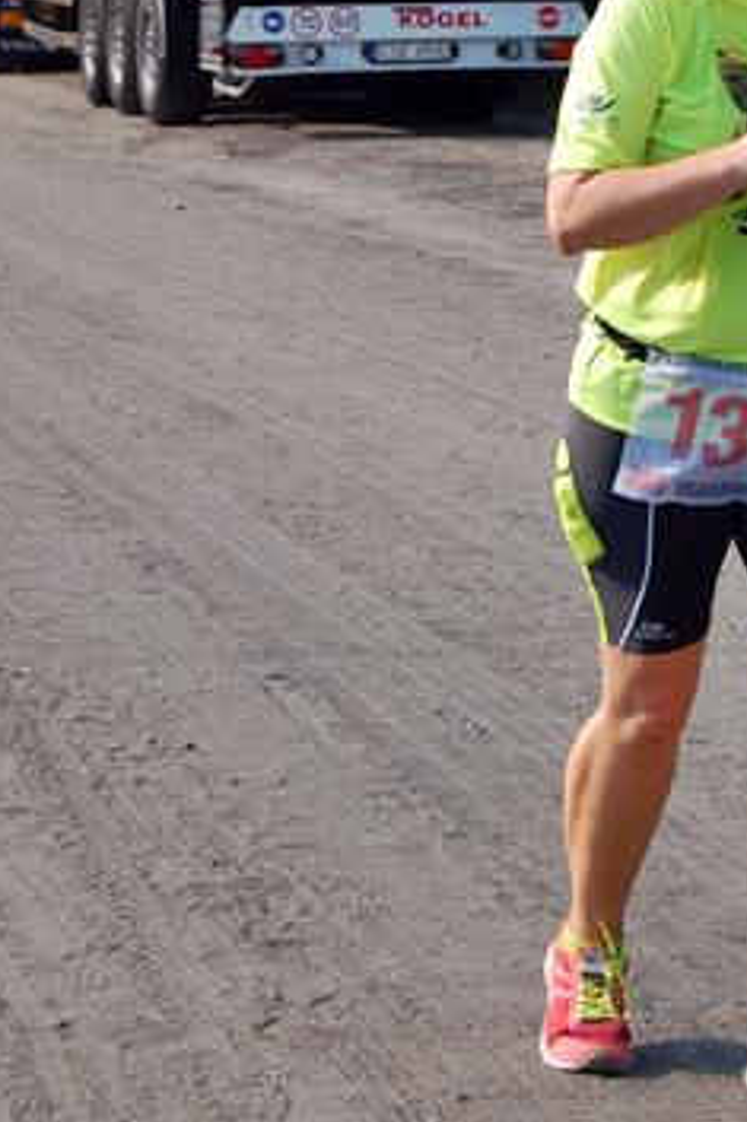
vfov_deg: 20.0
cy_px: 426
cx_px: 618
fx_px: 3178
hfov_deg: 13.3
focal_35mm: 102
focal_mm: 40
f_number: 9
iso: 200
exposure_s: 1/320
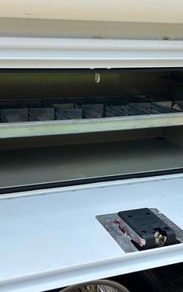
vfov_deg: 42.6
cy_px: 162
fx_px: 374
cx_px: 83
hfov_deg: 27.5
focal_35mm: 47
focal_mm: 5.7
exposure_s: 1/1838
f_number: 1.5
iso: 50
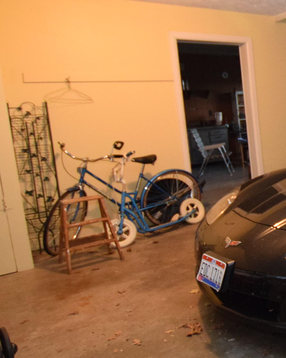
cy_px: 153
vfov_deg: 47.8
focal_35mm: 38
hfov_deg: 29.3
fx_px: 402
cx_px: 395
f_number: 3.5
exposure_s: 1/60
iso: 3200
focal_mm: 10
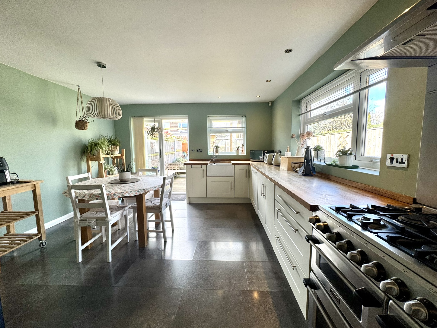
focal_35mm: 14
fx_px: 177
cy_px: 164
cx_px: 218
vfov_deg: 85.7
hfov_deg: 102.1
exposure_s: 1/100
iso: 80
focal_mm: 2.22
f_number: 2.2
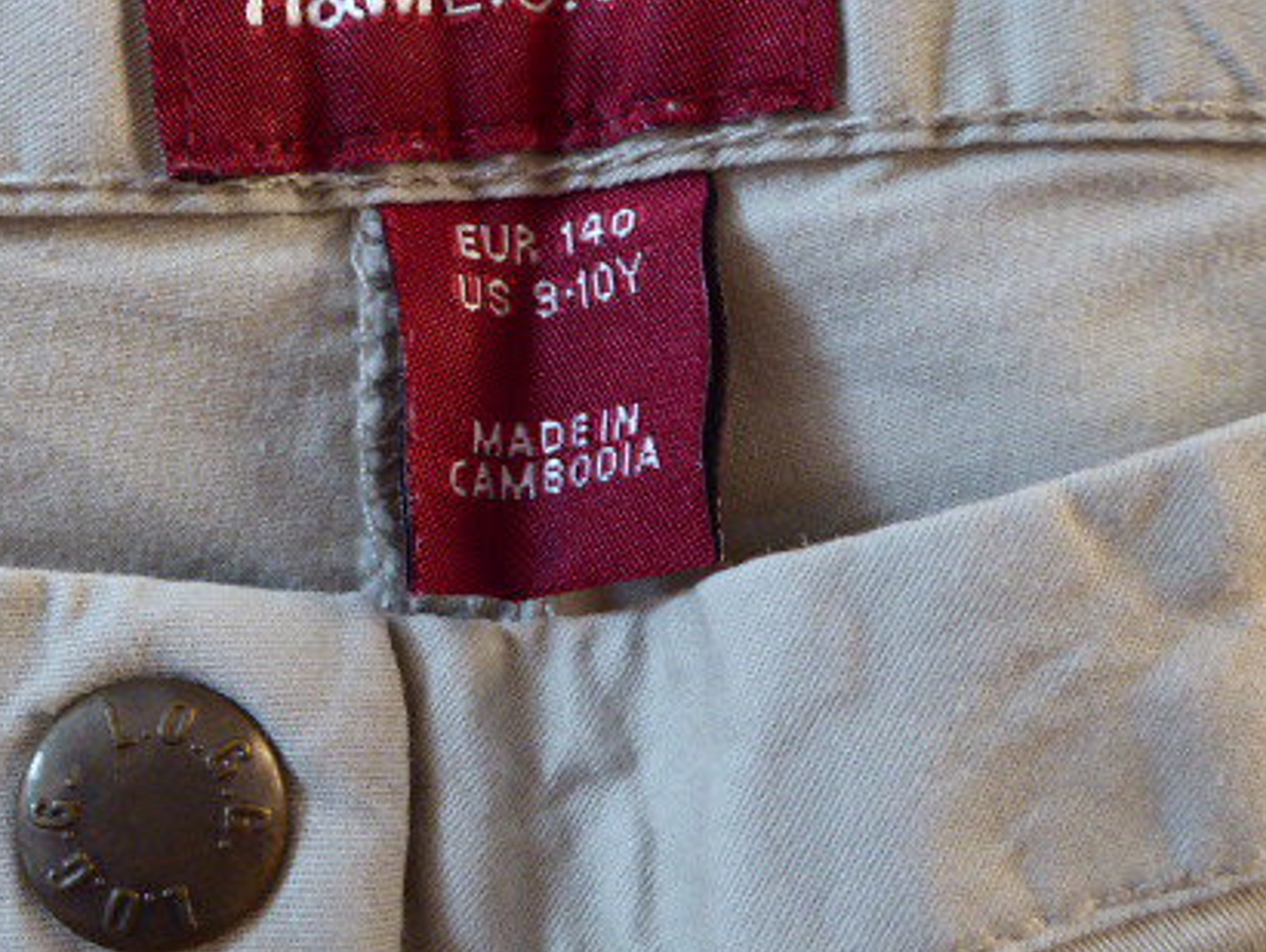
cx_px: 357
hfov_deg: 33.8
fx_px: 2050
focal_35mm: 56
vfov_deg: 26.1
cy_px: 364
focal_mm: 6.3
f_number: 3.7
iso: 320
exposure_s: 1/60
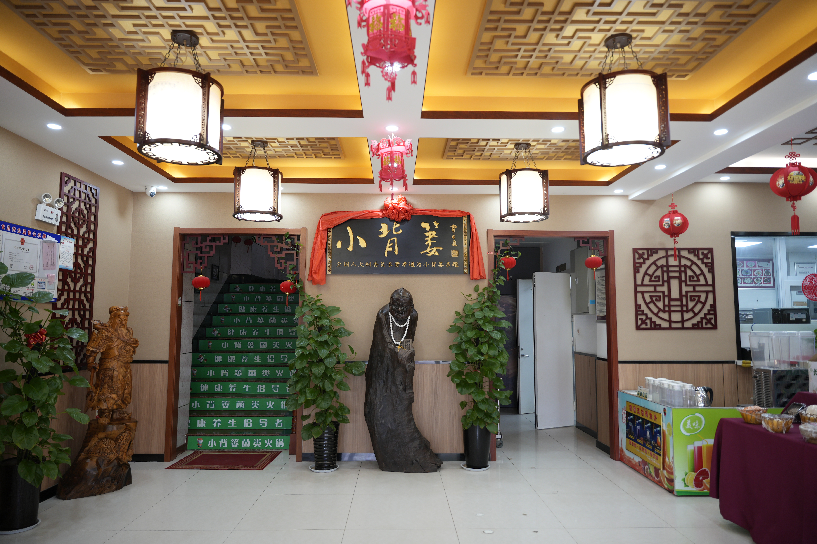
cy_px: 272
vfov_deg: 53.1
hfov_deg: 73.7
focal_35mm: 24
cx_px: 408
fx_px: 545
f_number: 2.8
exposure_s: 1/30
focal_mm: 24
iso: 160
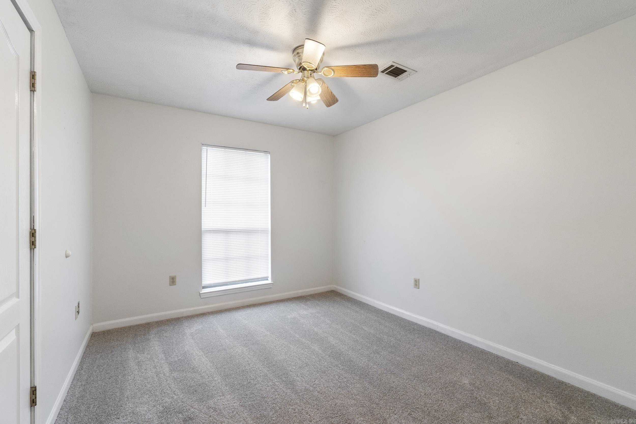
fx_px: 265
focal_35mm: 15
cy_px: 212
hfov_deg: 100.4
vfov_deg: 77.3
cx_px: 318
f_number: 9
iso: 250
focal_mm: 10
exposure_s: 1/5
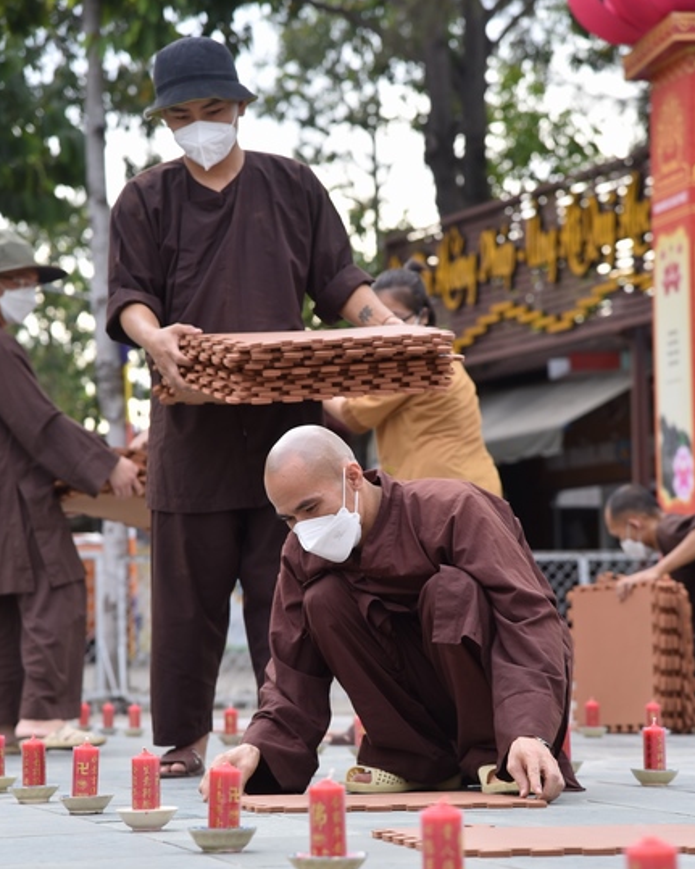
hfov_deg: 11.3
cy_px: 497
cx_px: 347
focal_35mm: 136
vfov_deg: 14.2
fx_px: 3498
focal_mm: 120
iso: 250
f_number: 6.3
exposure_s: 1/200
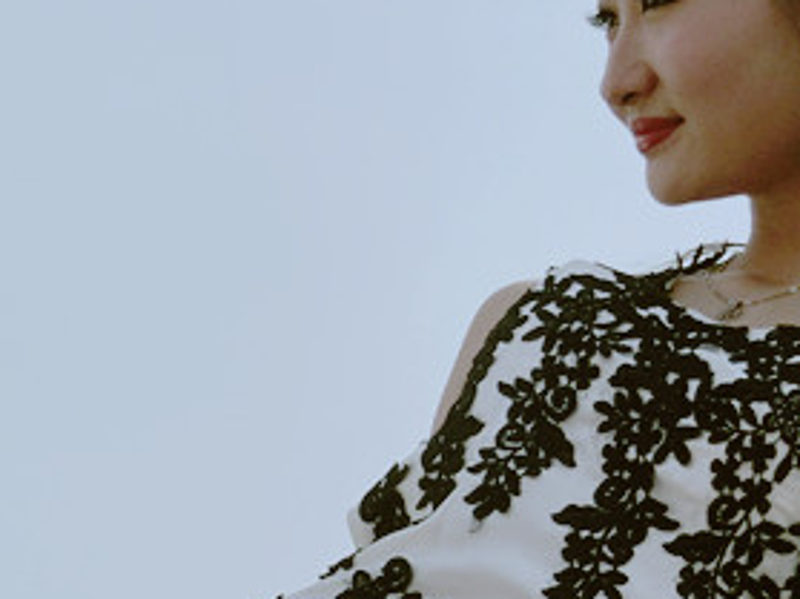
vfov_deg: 5.6
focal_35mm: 267
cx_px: 338
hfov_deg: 7.4
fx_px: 6168
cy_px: 396
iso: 100
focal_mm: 16.5
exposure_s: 1/1000
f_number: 5.6
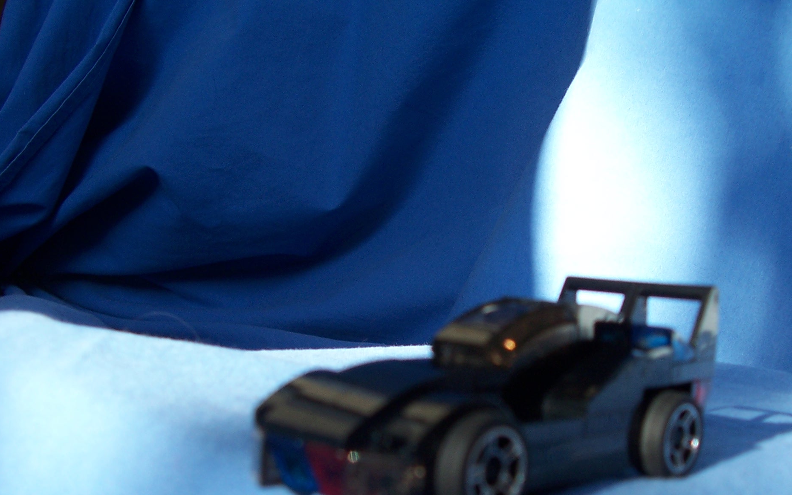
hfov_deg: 43.2
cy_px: 354
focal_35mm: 46
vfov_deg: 27.7
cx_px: 486
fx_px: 993
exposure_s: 1/125
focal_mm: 6
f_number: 2.8
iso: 80
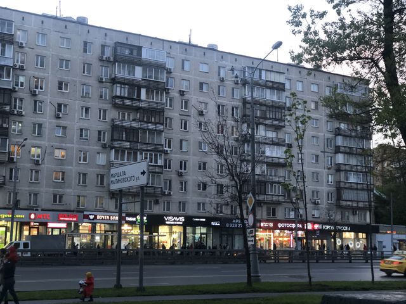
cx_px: 203
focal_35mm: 57
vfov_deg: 25.7
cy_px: 152
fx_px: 669
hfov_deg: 33.8
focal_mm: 6.6
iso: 320
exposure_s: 1/90
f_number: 2.8
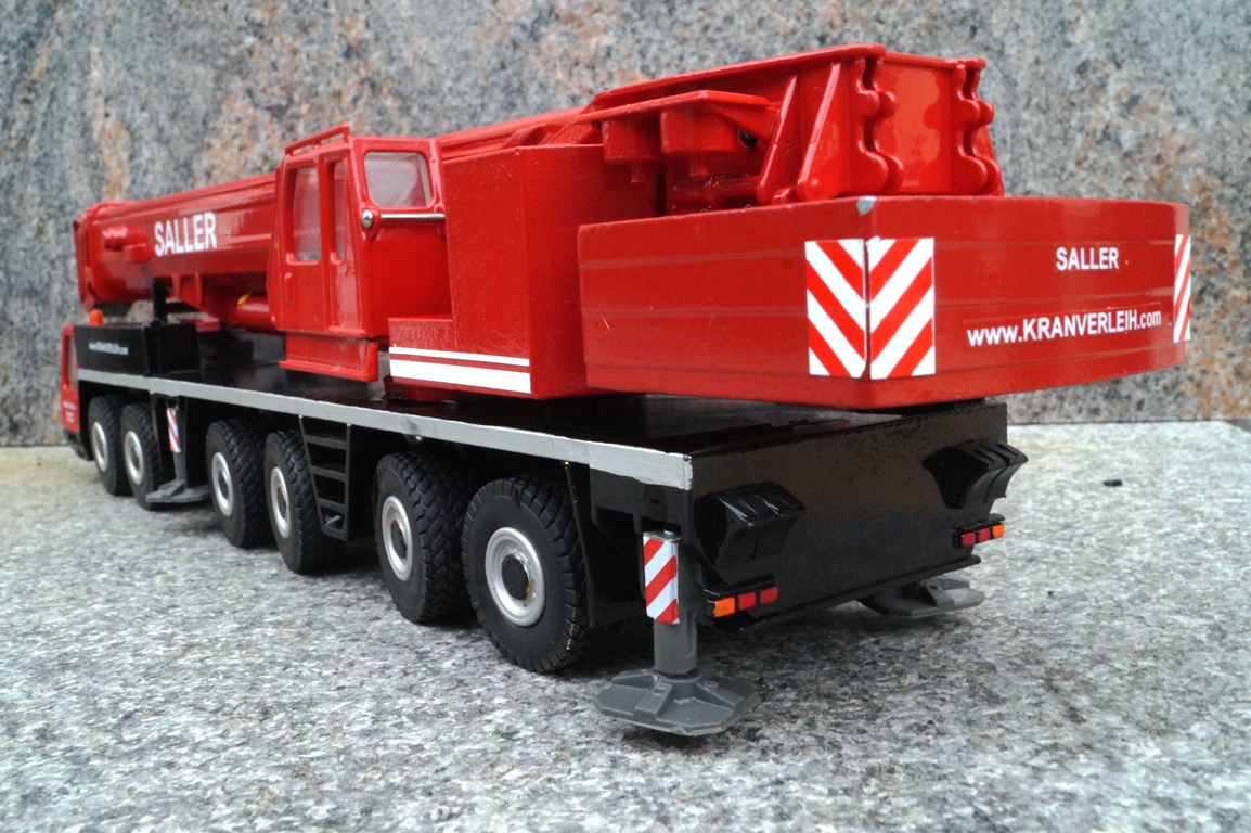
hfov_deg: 53.2
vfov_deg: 36.8
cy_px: 416
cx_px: 626
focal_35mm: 36
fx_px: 1250
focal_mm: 24
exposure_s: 1/60
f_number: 20
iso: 1250
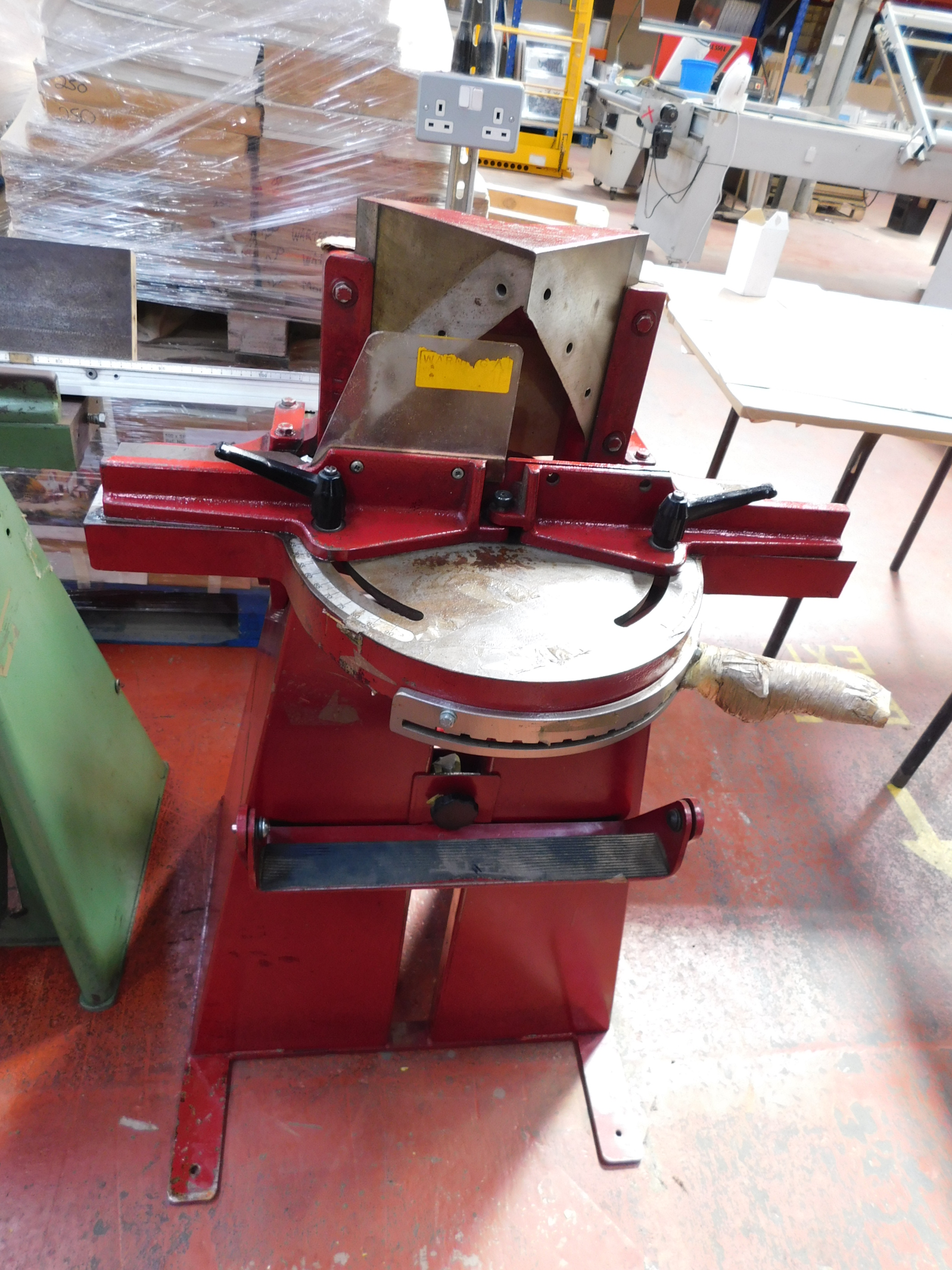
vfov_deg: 73.9
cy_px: 635
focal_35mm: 23
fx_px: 843
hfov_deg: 58.9
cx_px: 476
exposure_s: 1/30
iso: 160
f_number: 3
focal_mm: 4
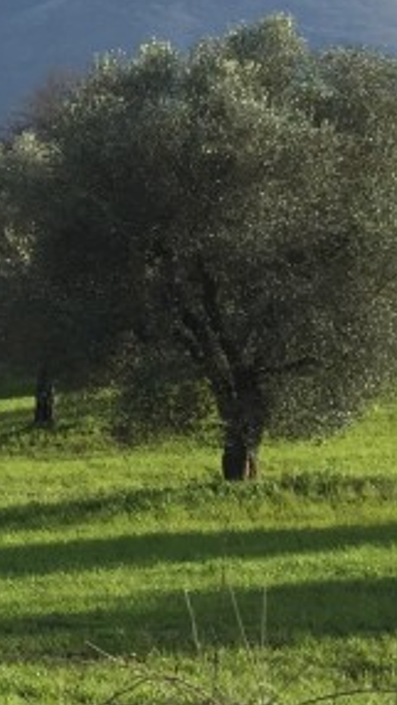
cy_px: 182
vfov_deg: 18.8
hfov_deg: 9.3
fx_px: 2113
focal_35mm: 113
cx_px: -624
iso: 32
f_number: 2.2
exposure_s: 1/1522
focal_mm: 4.15
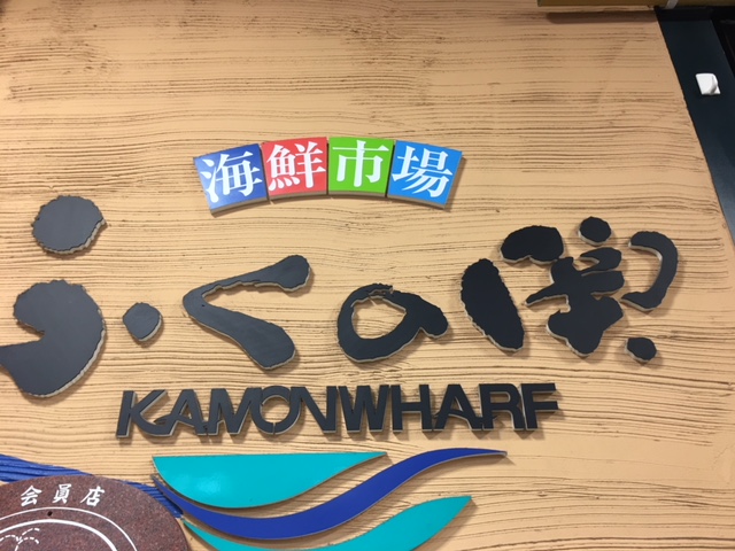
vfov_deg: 48.2
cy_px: 276
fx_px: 616
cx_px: 368
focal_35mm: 29
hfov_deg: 61.7
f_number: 2.2
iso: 32
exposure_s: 1/15
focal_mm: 4.15
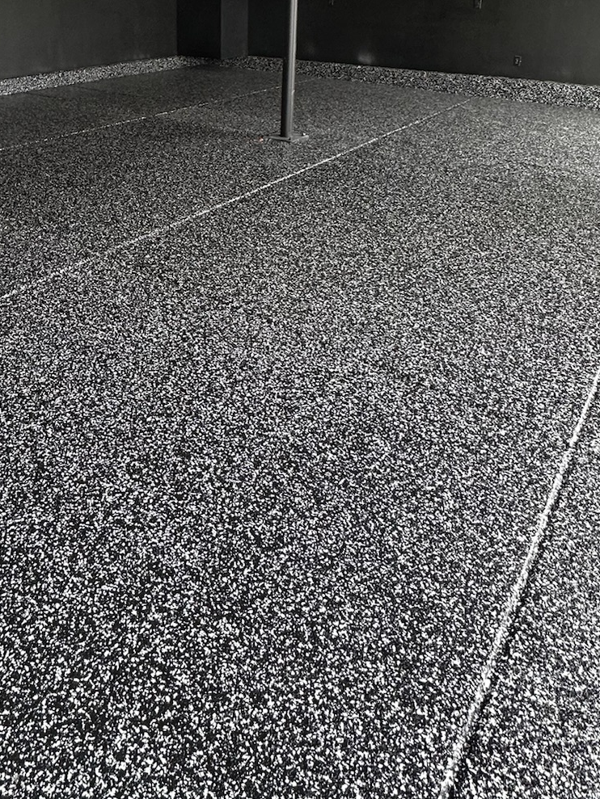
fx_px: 670
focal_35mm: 29
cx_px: 198
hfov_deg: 47.4
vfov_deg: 56.2
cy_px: 137
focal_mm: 2.22
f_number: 2.2
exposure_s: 1/120
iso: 160
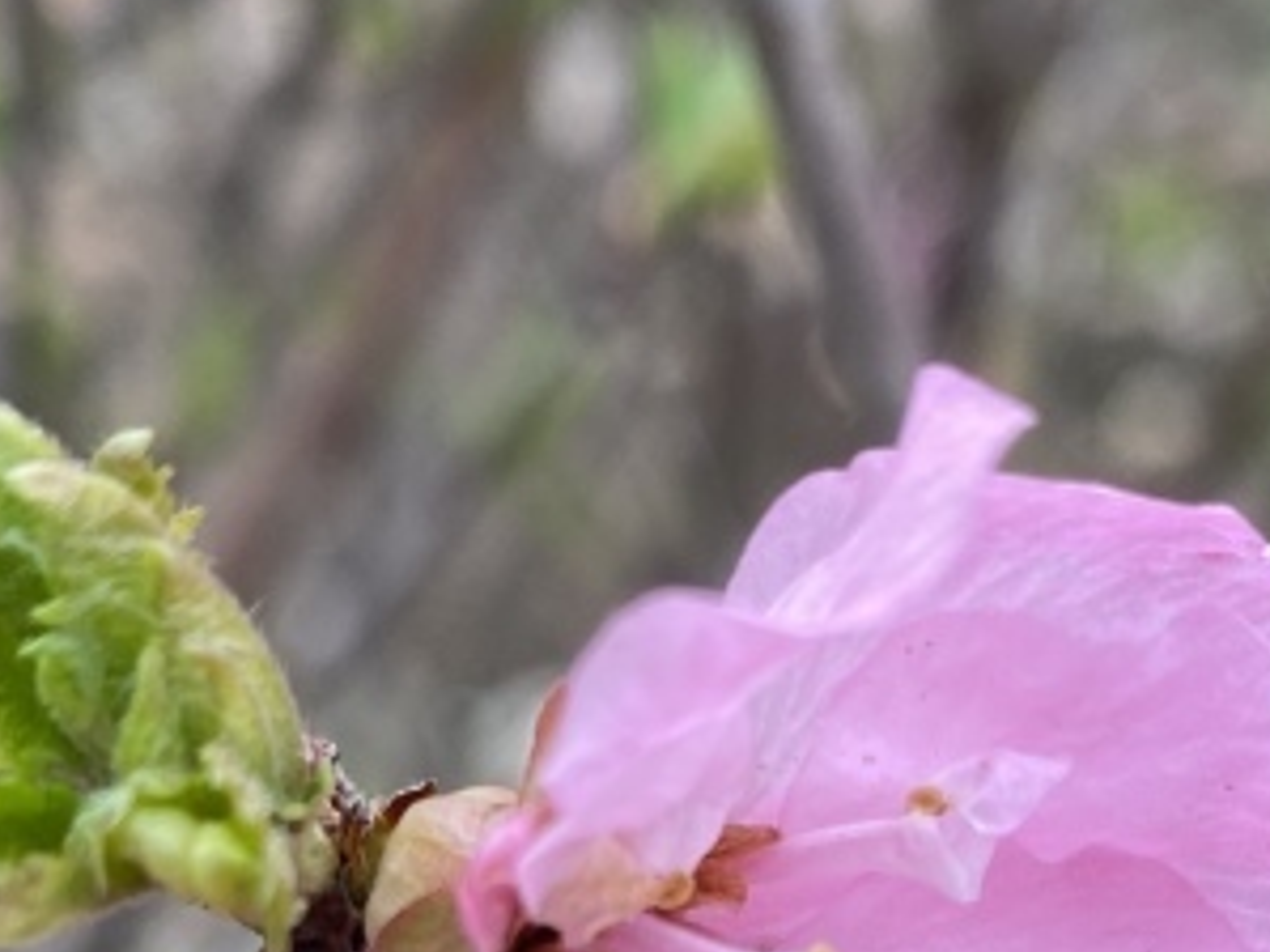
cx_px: 790
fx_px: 3264
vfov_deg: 15.3
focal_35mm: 89
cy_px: 1436
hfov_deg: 22.0
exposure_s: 1/130
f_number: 1.8
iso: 32
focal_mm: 4.25
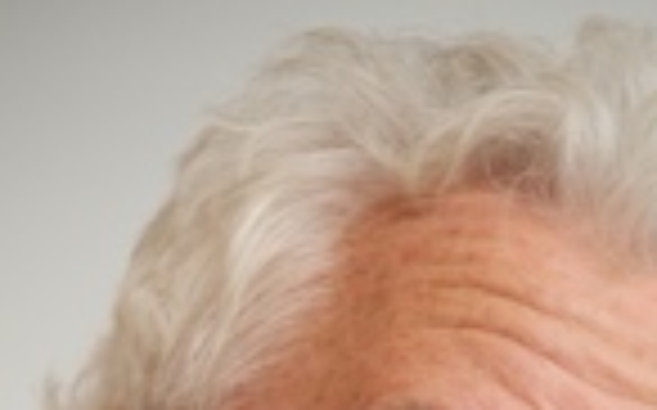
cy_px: 883
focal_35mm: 641
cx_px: 454
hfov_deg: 3.3
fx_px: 11469
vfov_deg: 2.0
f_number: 5.6
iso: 500
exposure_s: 1/60
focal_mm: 230
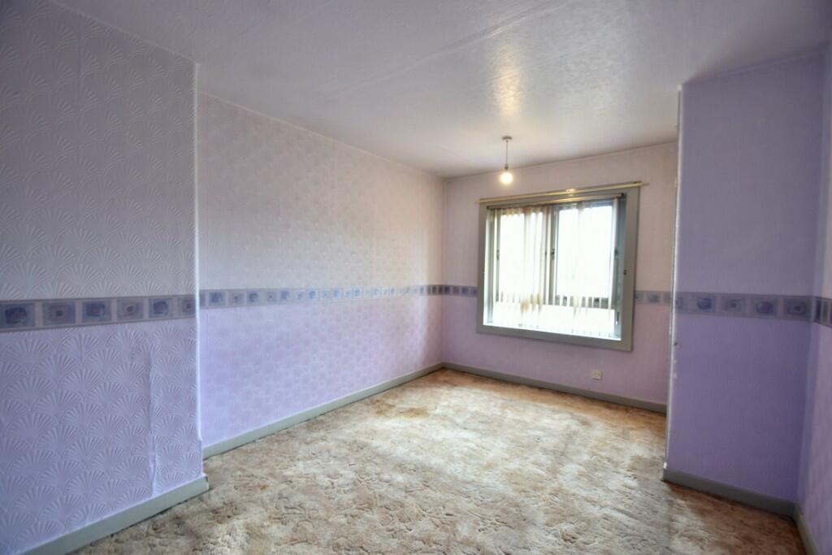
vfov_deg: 77.3
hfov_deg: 100.4
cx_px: 416
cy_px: 278
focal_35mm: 15
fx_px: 347
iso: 140
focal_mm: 10
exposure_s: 1/15
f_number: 4.5
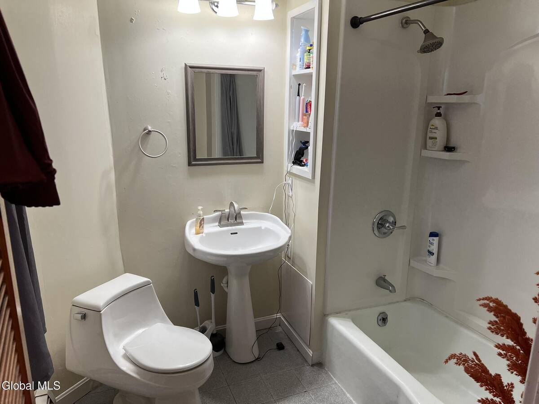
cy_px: 202
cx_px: 270
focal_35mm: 26
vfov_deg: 53.1
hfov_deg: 67.3
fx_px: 405
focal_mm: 5.7
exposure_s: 1/120
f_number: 1.5
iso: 125
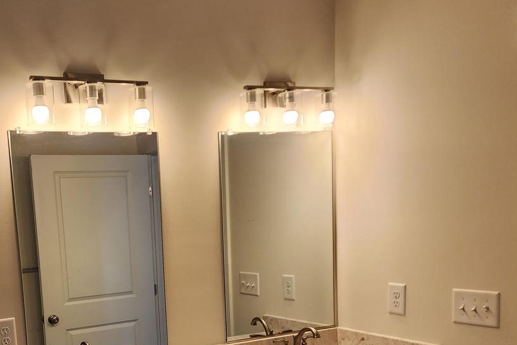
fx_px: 603
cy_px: 299
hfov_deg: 44.5
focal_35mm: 42
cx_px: 117
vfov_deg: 30.7
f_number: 1.8
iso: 80
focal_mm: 6.4
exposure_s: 1/180
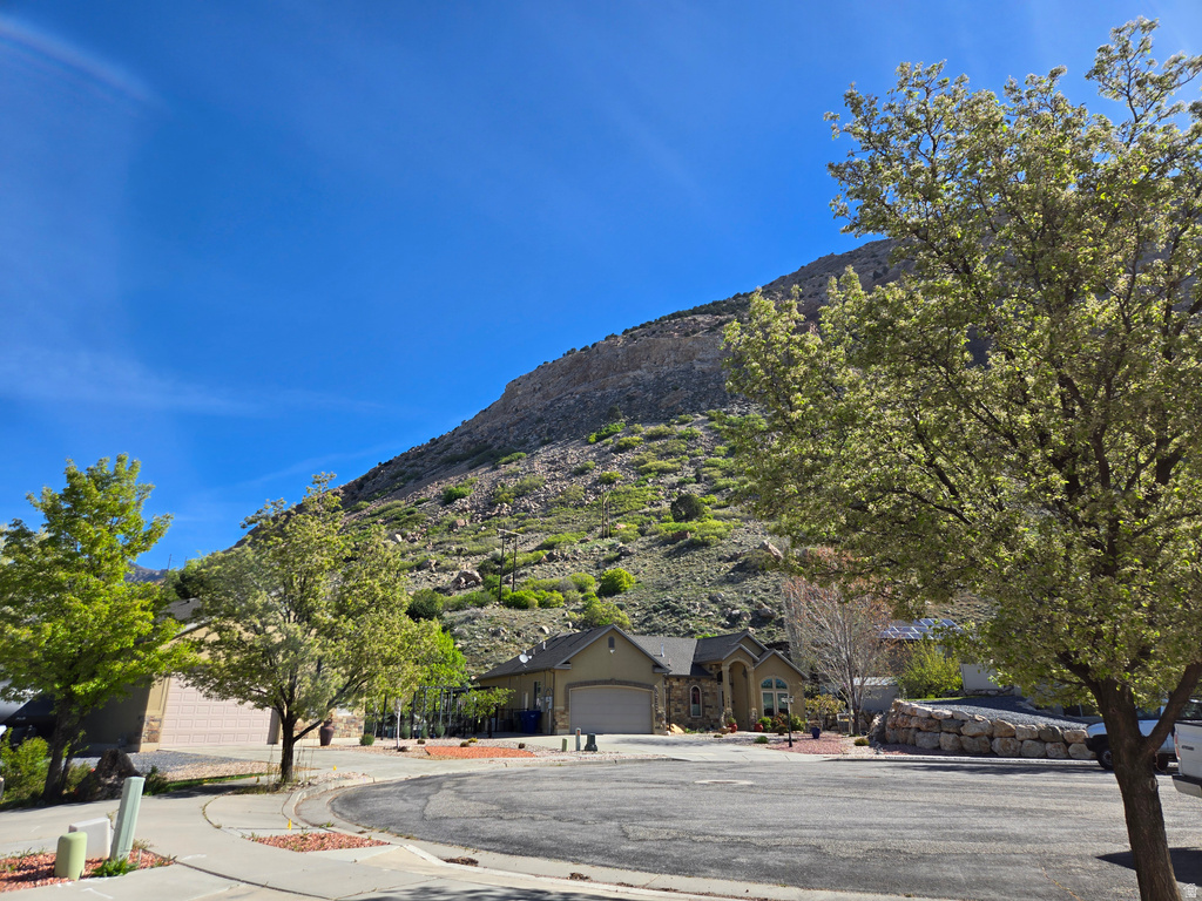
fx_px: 799
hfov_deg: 73.9
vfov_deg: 58.9
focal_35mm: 23
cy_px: 450
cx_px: 601
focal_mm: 5.4
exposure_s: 1/1488
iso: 25
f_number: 1.8
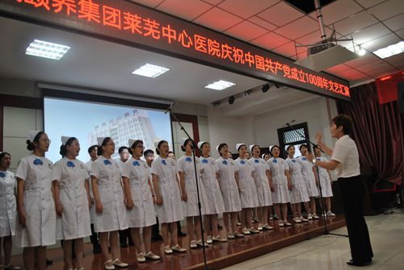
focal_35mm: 30
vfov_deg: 43.7
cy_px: 135
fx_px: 337
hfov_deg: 61.9
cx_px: 202
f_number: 3.8
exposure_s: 1/30
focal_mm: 20
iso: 280
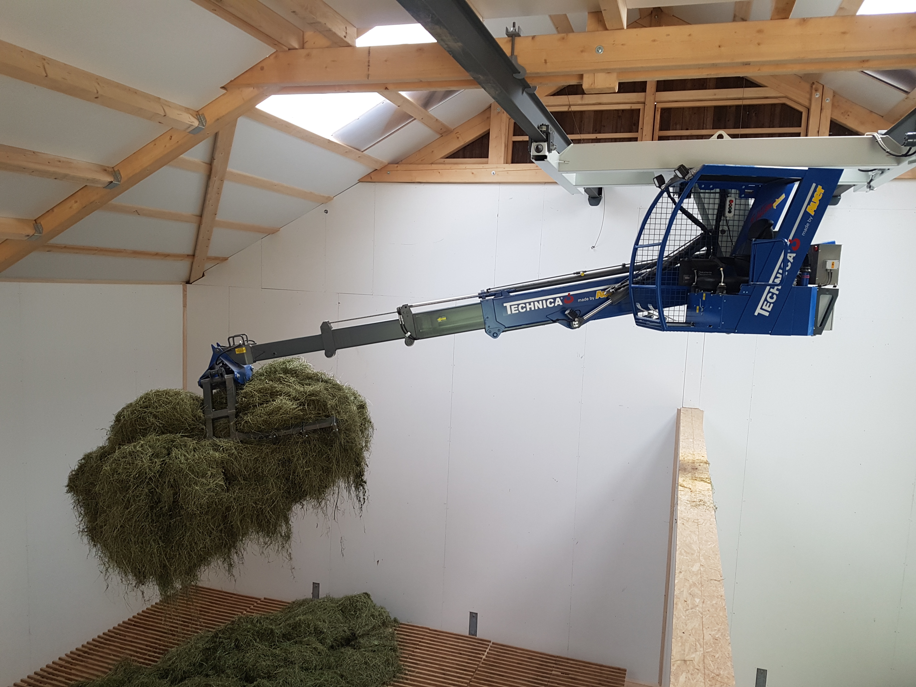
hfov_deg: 67.3
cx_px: 458
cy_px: 344
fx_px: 688
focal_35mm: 26
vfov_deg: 53.1
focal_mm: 4.2
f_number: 1.7
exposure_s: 1/50
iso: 50
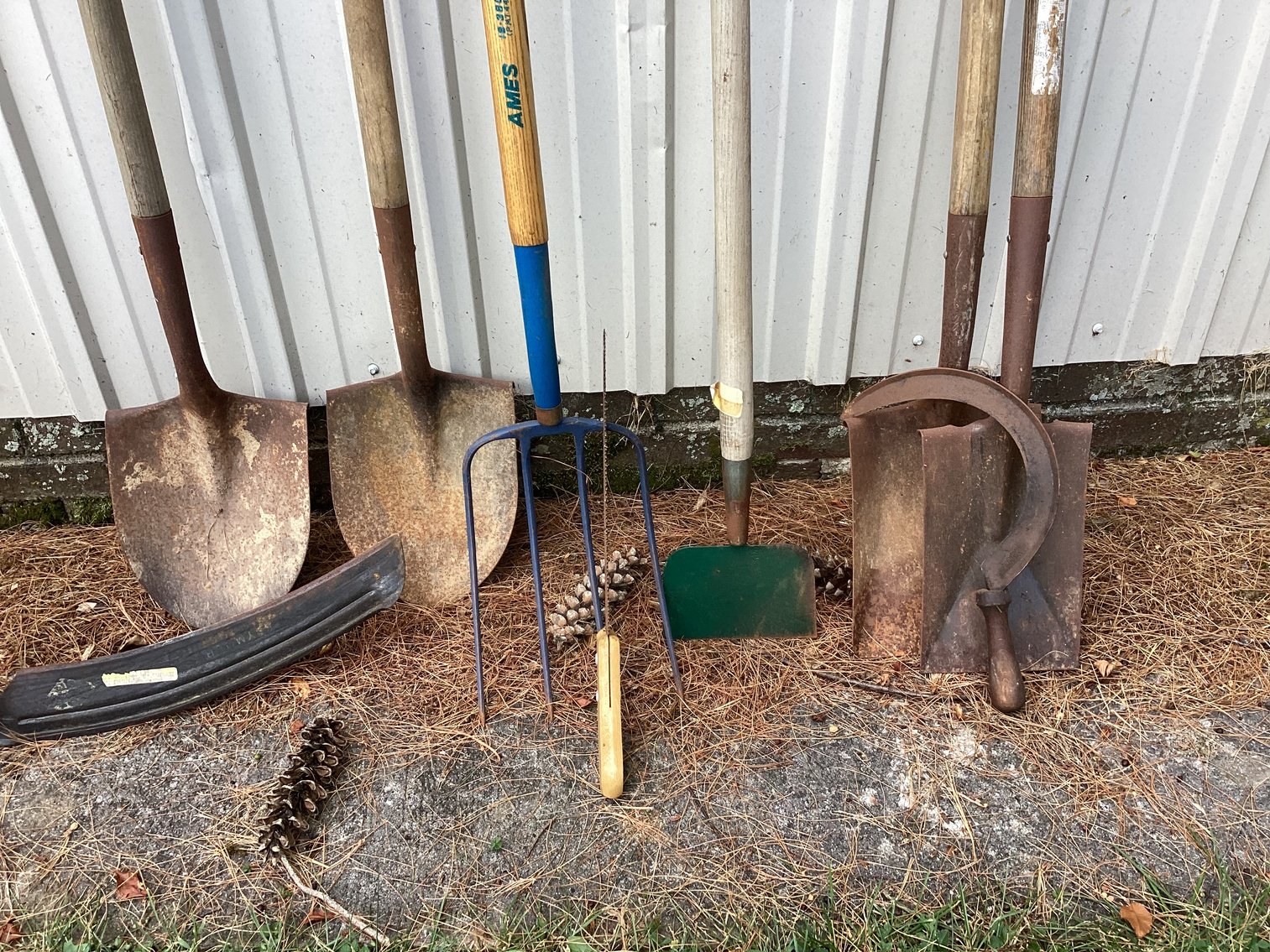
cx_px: 635
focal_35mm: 31
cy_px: 476
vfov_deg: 45.4
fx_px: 1137
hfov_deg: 58.3
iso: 32
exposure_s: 1/120
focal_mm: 3.3
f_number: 2.4
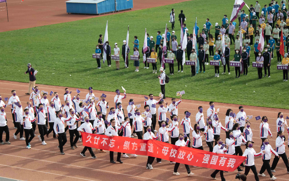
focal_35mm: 109
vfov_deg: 12.0
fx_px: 858
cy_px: 115
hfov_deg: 19.1
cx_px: 140
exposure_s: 1/3200
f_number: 5.6
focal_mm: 82
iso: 800
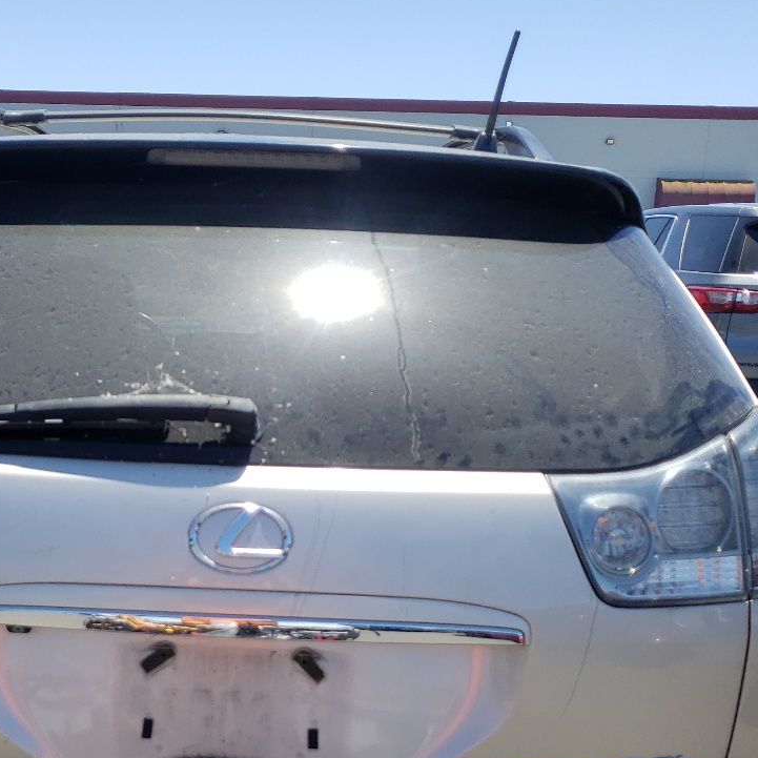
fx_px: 1263
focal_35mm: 51
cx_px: 169
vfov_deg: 32.6
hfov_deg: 32.6
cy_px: 590
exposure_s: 1/2500
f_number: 1.5
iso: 50
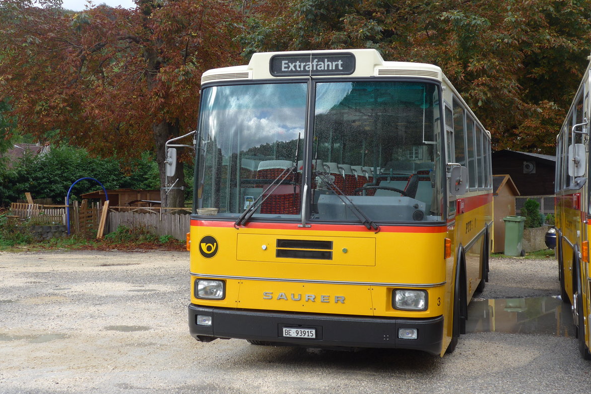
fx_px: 854
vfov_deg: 26.0
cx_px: 290
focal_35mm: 52
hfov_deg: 38.2
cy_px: 186
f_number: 3.2
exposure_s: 1/250
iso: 80
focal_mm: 10.1
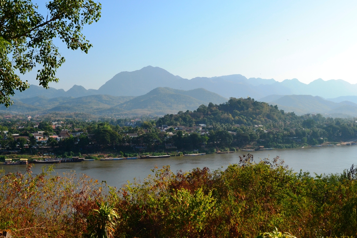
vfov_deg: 34.2
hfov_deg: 49.5
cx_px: 178
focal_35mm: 39
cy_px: 119
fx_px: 387
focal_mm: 26
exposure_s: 1/400
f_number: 11
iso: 400
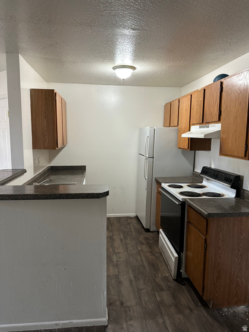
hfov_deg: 56.8
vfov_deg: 71.6
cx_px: 124
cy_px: 166
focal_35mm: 24
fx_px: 230
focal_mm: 6.86
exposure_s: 1/60
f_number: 1.78
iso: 320
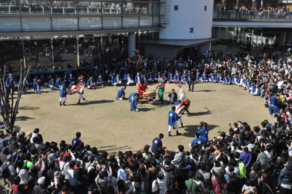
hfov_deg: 49.6
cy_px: 97
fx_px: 316
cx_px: 146
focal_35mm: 39
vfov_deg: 34.1
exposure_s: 1/1250
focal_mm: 26
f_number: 18
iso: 3200
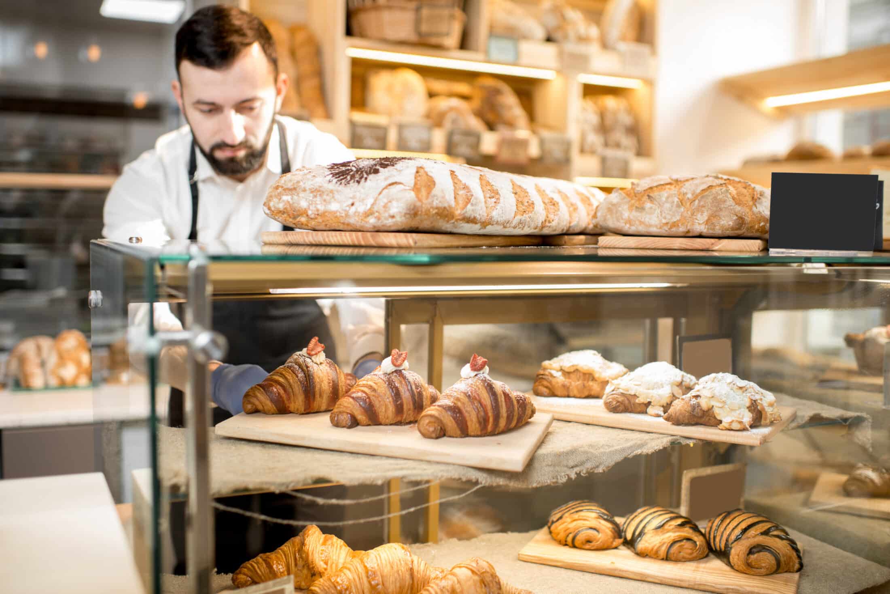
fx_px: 865
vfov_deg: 37.9
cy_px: 297
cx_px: 445
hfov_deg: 54.4
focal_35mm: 35
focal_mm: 35
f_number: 2.2
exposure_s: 1/160
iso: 400
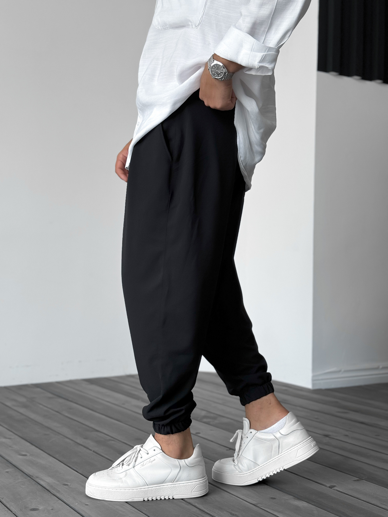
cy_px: 258
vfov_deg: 39.7
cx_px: 194
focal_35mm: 48
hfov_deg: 30.3
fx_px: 717
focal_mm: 6.76
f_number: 1.8
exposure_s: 1/120
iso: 80
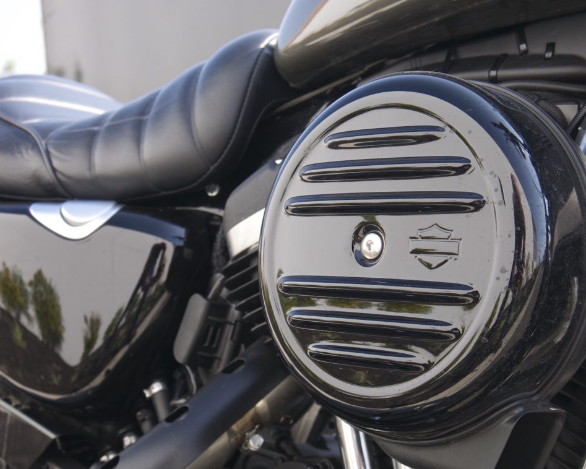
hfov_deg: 33.0
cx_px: 313
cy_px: 232
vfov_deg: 26.7
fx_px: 989
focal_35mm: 57
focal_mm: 27
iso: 200
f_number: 6.3
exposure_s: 1/125
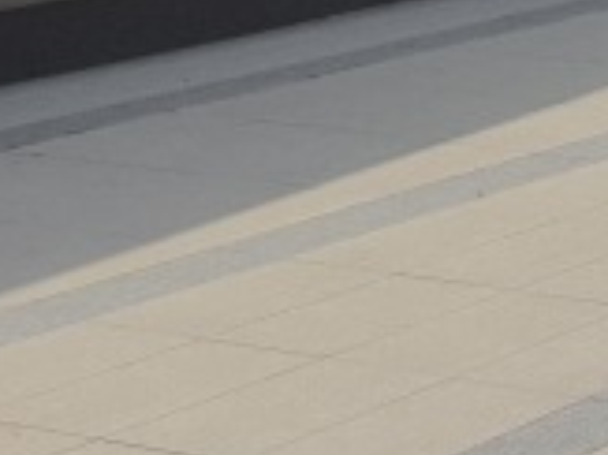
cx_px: 1294
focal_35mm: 166
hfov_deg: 10.7
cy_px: -880
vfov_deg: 7.8
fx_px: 2914
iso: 50
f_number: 2
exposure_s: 1/4219
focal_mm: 5.75
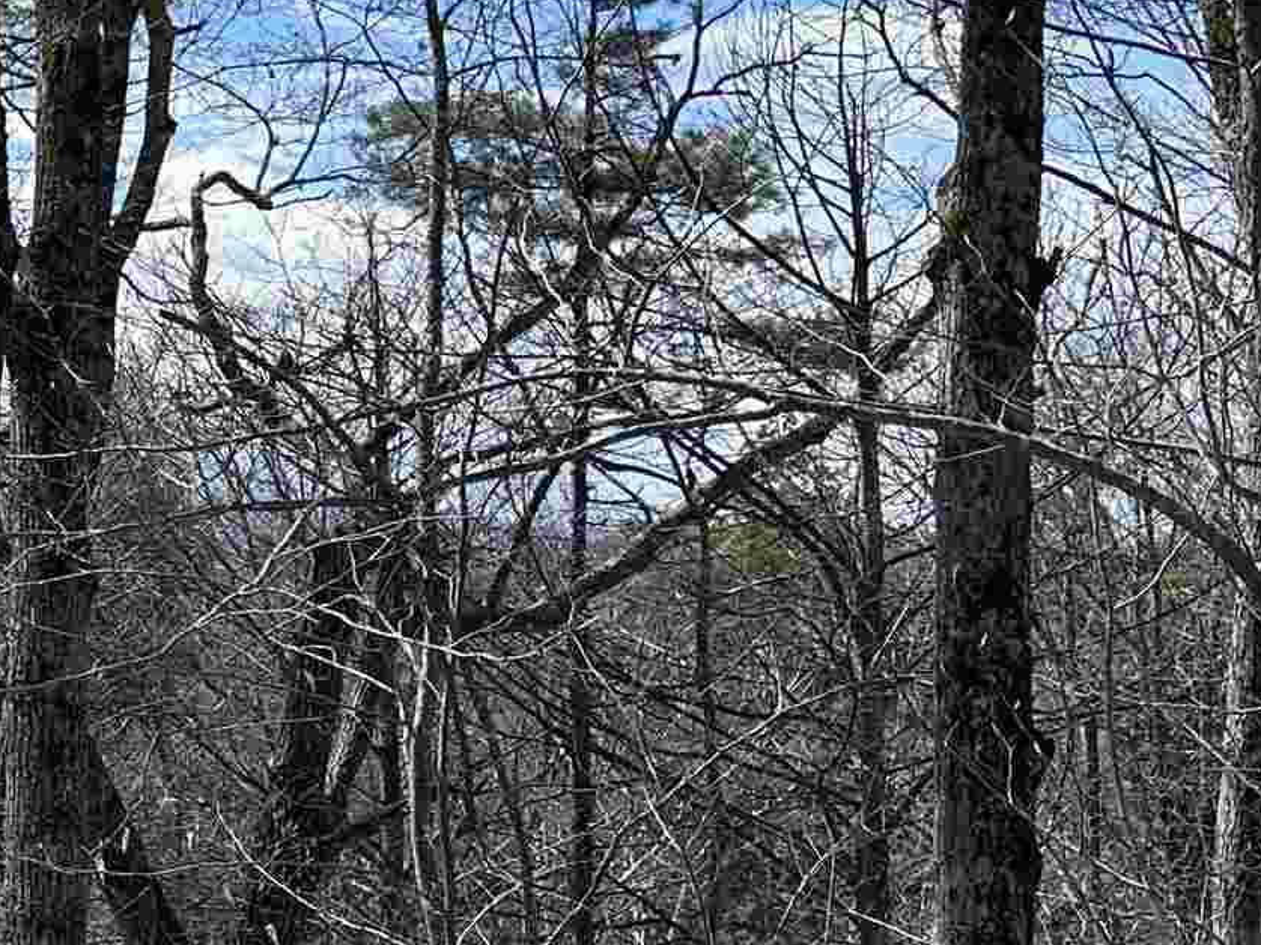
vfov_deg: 16.7
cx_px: -451
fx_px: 3205
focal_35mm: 88
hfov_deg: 20.1
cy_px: 259
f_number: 1.78
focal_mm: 6.86
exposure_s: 1/4762
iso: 80
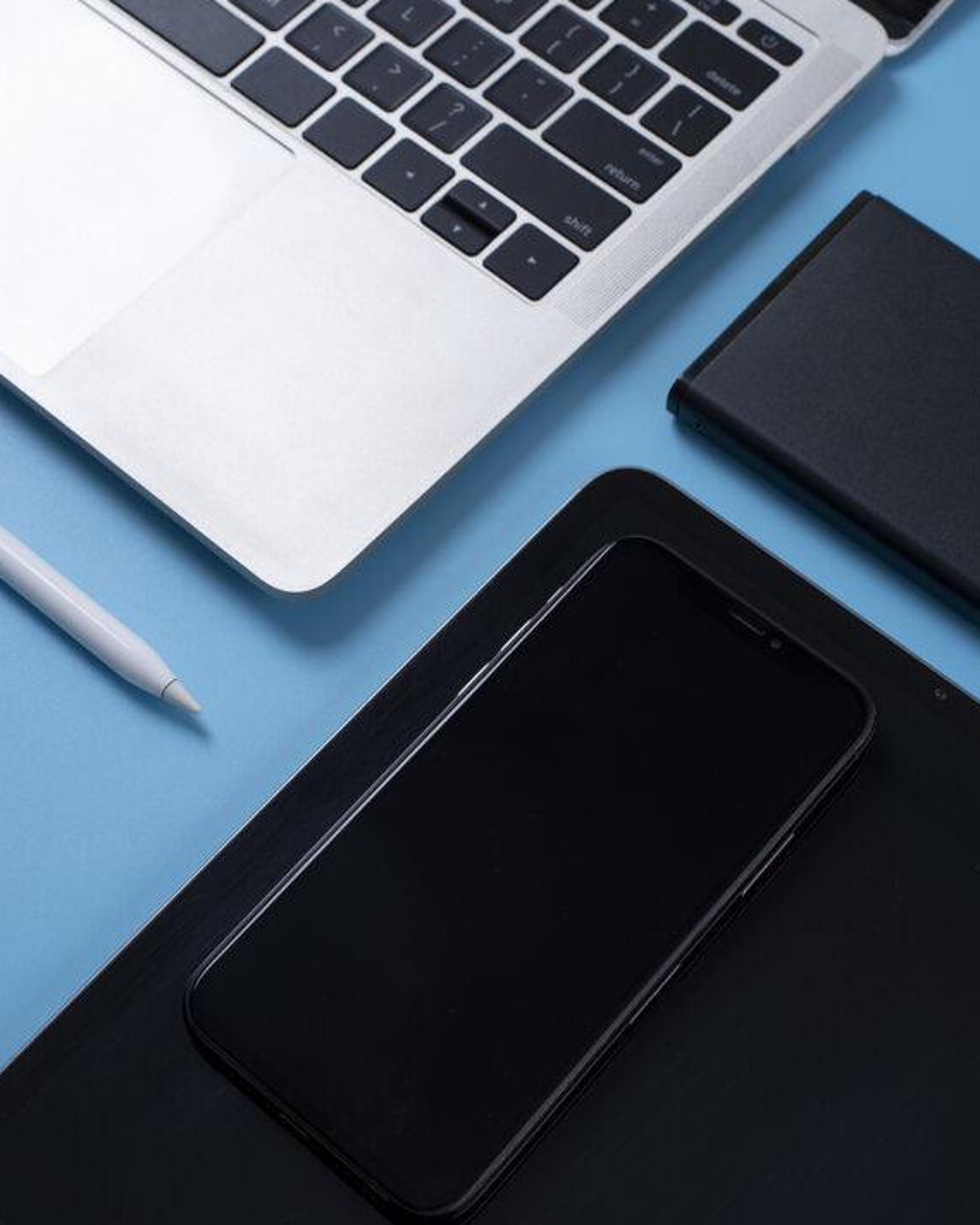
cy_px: 611
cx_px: 517
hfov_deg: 24.6
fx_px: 2247
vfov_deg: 30.5
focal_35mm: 62
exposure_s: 1/100
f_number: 4.5
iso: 100
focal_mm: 50
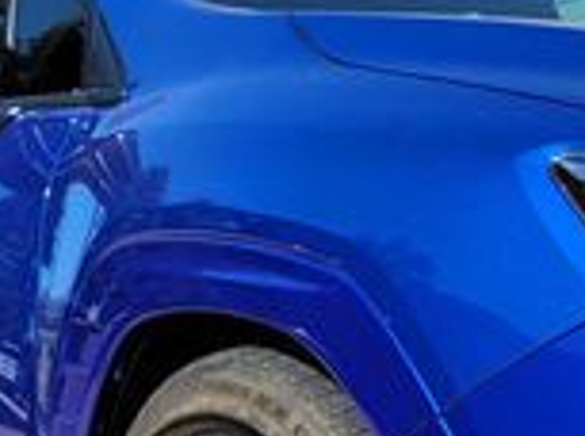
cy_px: 700
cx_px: 784
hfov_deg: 16.9
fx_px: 1838
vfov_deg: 12.7
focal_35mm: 109
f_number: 1.8
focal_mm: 5.4
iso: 40
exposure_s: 1/1894
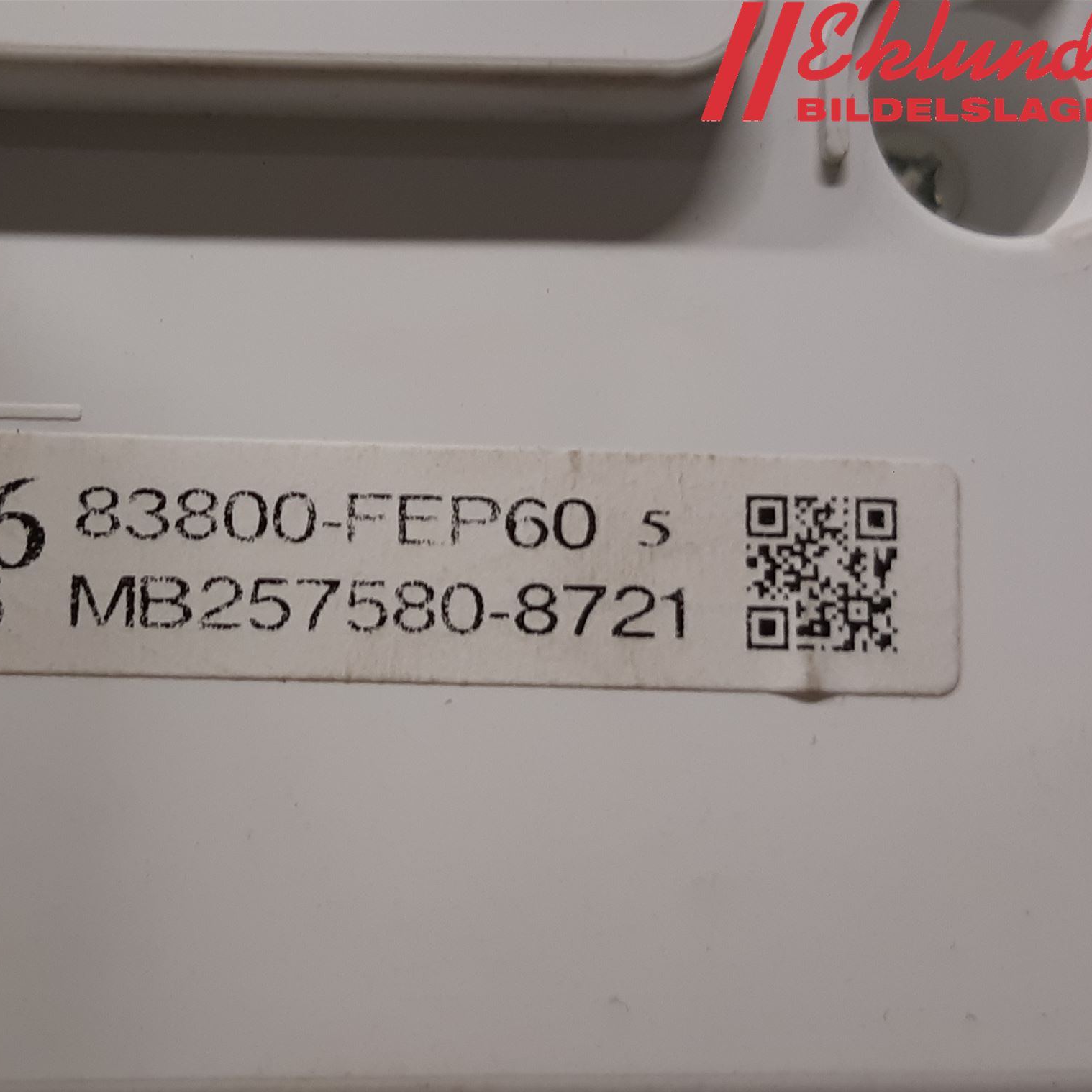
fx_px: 1106
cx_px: 406
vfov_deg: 52.5
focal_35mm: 31
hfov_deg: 51.9
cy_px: 552
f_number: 1.7
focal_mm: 3.93
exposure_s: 1/50
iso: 80
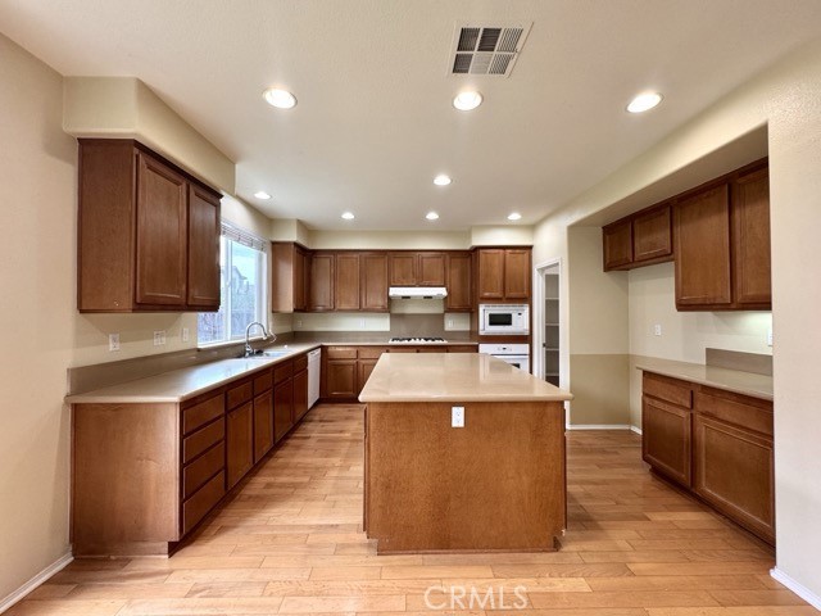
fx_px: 332
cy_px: 308
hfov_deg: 102.1
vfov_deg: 85.7
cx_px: 410
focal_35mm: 14
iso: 200
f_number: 2.2
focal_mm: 2.22
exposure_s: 1/120
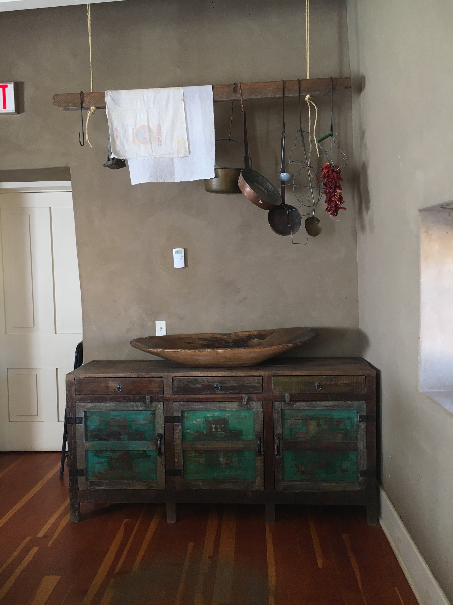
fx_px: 506
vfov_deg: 61.7
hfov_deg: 48.2
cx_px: 226
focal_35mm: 29
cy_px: 302
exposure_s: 1/30
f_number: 2.2
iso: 64
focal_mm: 4.15
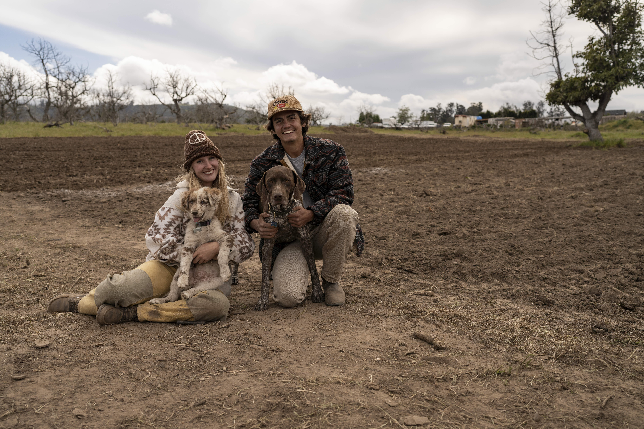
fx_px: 626
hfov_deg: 54.4
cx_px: 322
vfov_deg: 37.9
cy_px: 214
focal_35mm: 35
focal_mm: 35
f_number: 4
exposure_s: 1/1600
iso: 100
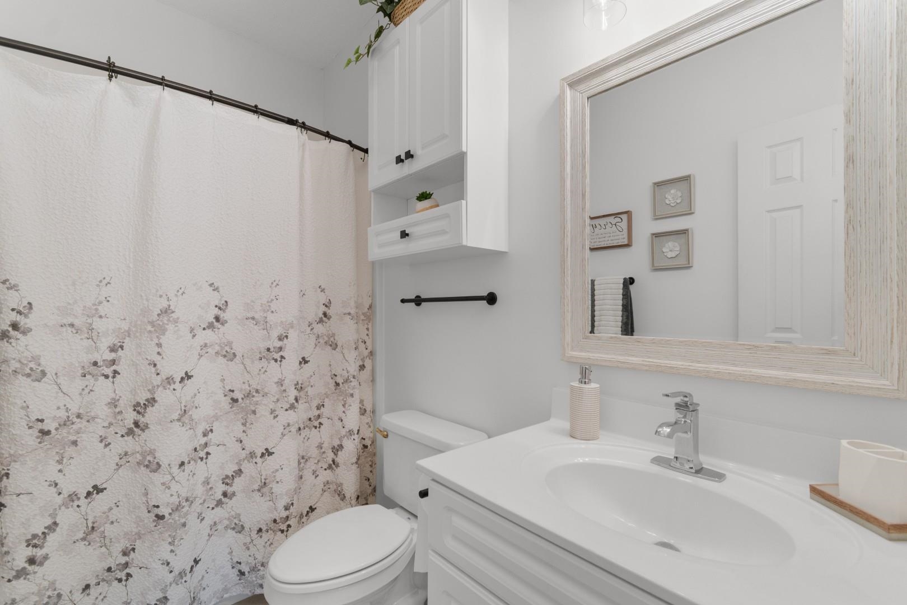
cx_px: 454
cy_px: 302
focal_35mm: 15
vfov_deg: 77.3
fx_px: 378
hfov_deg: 100.4
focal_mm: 10
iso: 100
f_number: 4.5
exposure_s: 1/3
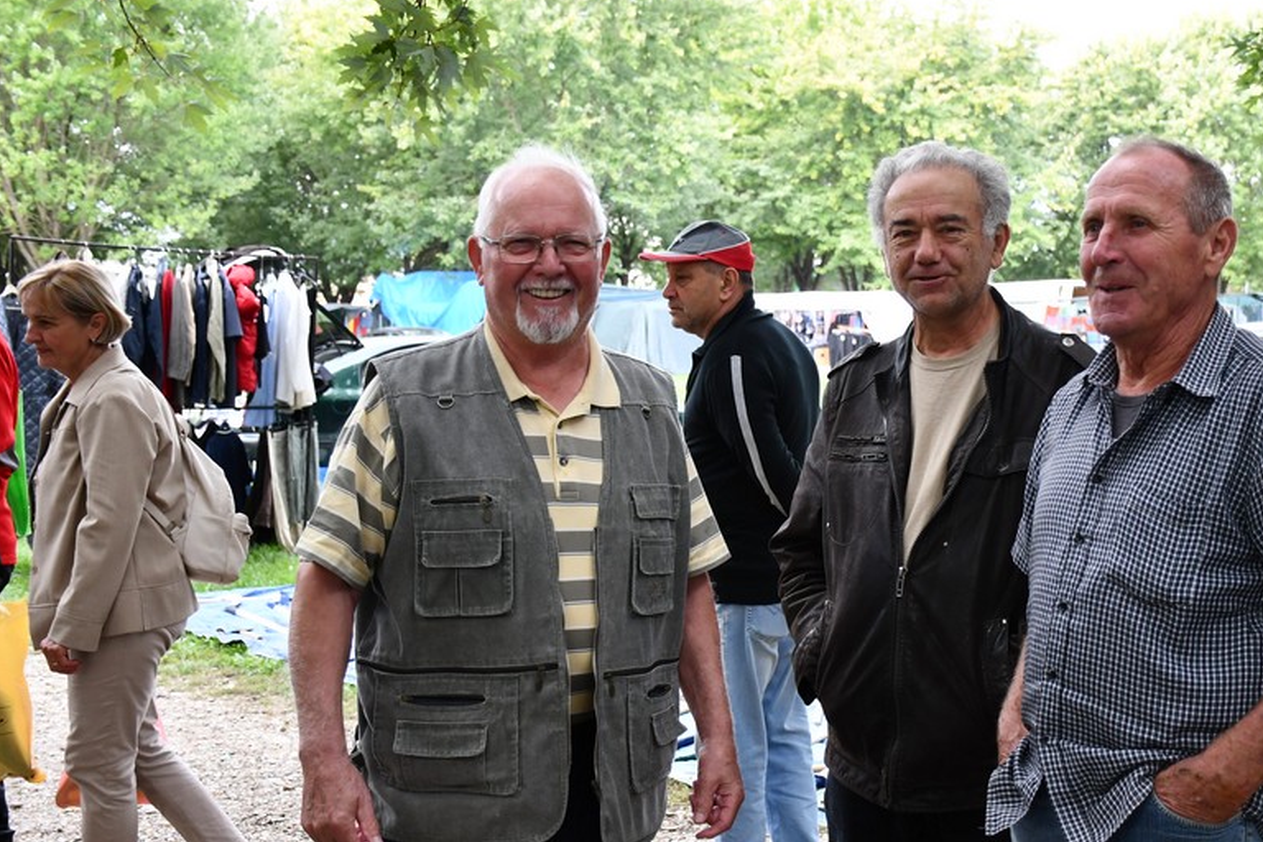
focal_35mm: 48
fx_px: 1684
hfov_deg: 40.6
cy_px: 484
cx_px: 837
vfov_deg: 28.0
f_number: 3.8
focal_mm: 24
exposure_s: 1/250
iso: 640
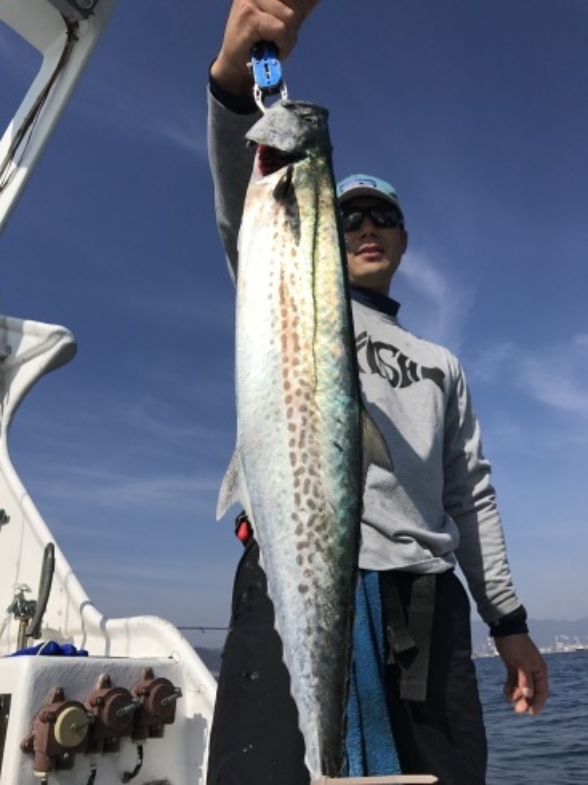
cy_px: 392
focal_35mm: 28
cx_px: 294
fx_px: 635
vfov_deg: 63.5
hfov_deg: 49.7
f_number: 1.8
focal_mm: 3.99
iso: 25
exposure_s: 1/6849
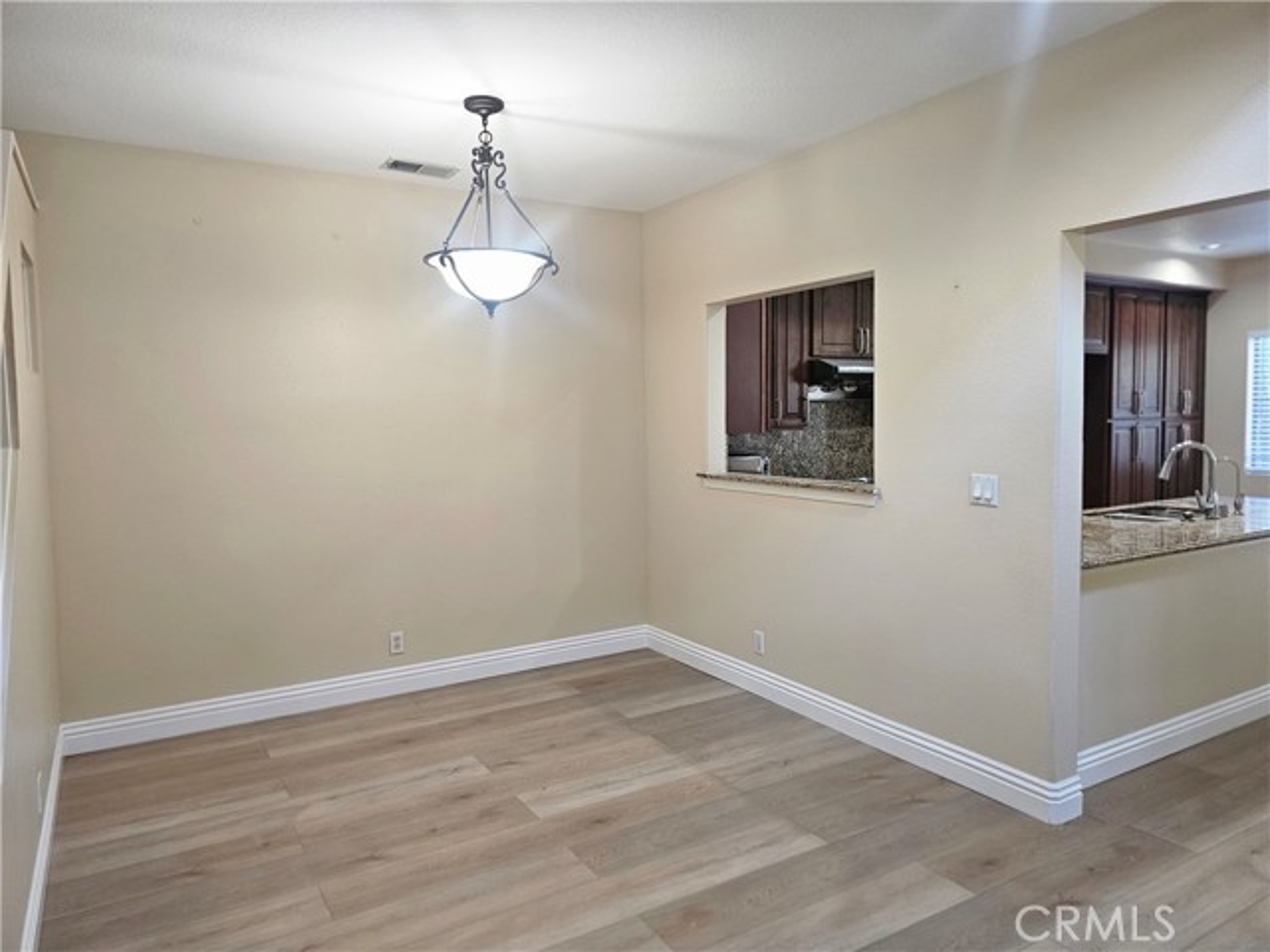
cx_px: 635
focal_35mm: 23
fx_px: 844
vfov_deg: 58.9
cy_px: 476
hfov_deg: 73.9
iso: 200
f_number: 1.7
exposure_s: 1/120
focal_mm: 6.3
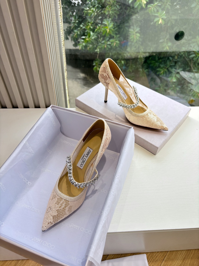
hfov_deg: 53.1
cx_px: 100
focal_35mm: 26
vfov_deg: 67.3
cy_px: 133
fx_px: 199
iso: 50
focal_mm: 5.96
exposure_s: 1/550
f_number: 1.6
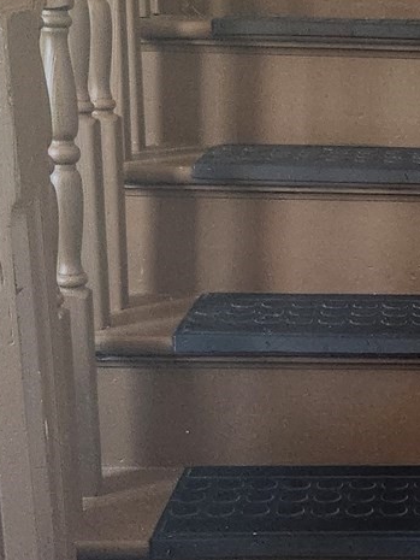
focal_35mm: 76
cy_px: 308
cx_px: 522
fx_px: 1229
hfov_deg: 18.3
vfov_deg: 25.6
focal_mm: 5.4
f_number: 1.8
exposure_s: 1/120
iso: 640
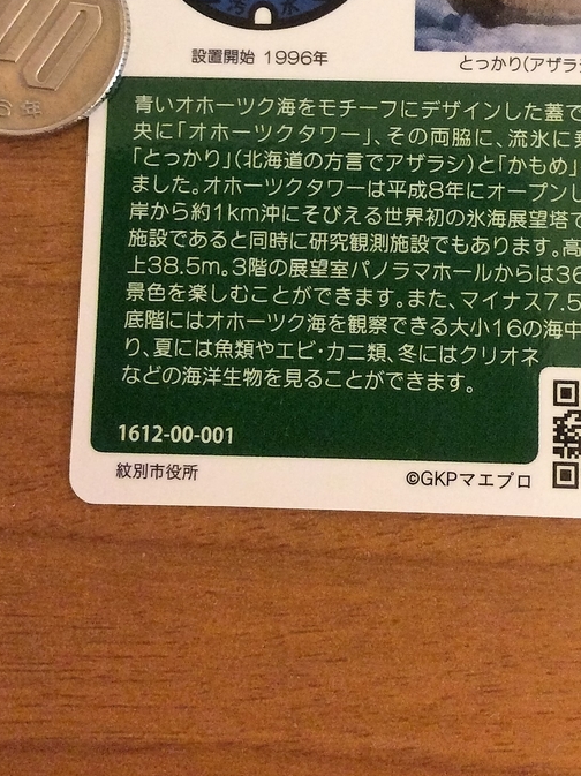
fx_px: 1277
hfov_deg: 25.4
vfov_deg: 32.3
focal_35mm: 57
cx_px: 414
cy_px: 96
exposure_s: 1/25
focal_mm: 3.3
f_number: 2.4
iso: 200
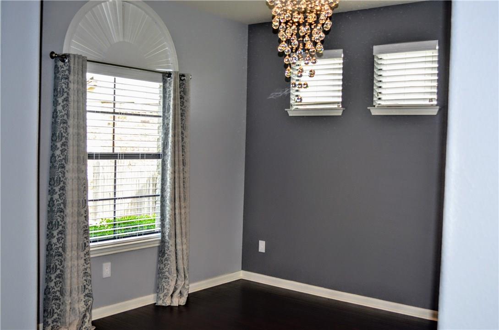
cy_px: 165
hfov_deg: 49.6
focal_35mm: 39
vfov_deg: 34.1
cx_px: 250
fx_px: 539
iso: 400
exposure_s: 1/125
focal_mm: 26
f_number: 4.2
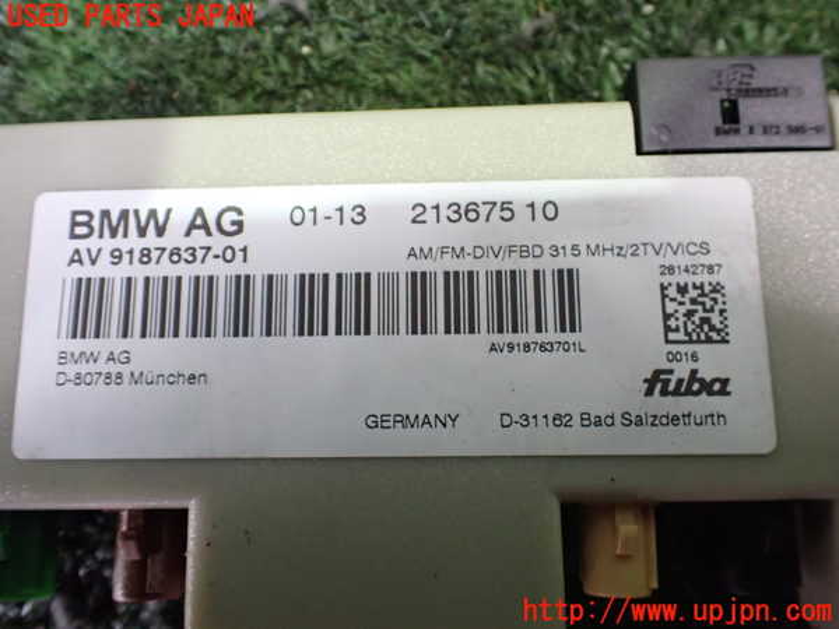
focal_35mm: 30
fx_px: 727
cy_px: 314
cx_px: 420
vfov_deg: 46.8
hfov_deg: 60.0
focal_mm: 5.4
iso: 800
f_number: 2.3
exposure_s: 1/50
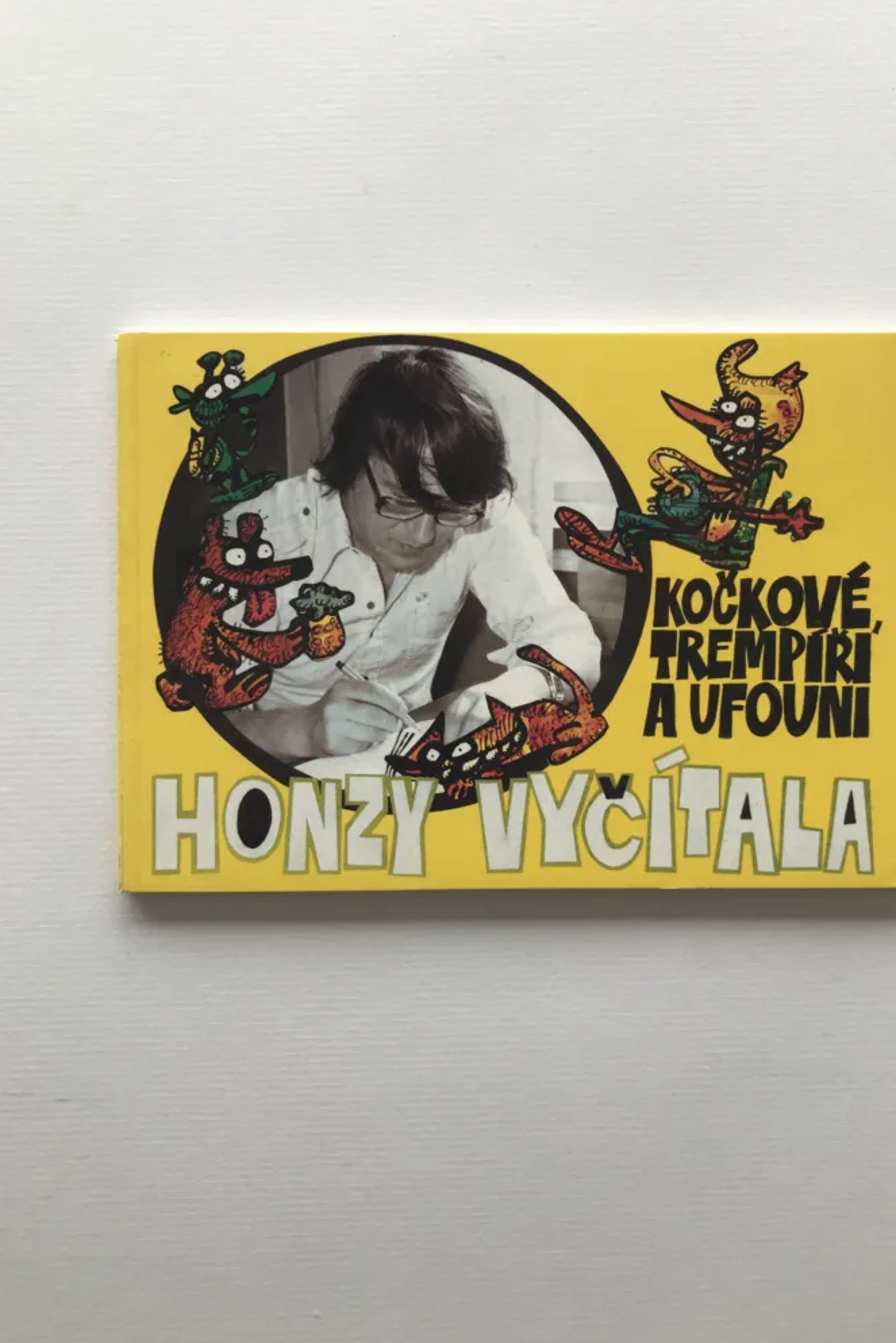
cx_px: 496
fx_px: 1120
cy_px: 665
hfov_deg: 43.6
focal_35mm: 30
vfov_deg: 61.9
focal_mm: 3.99
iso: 40
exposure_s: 1/100
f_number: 1.8
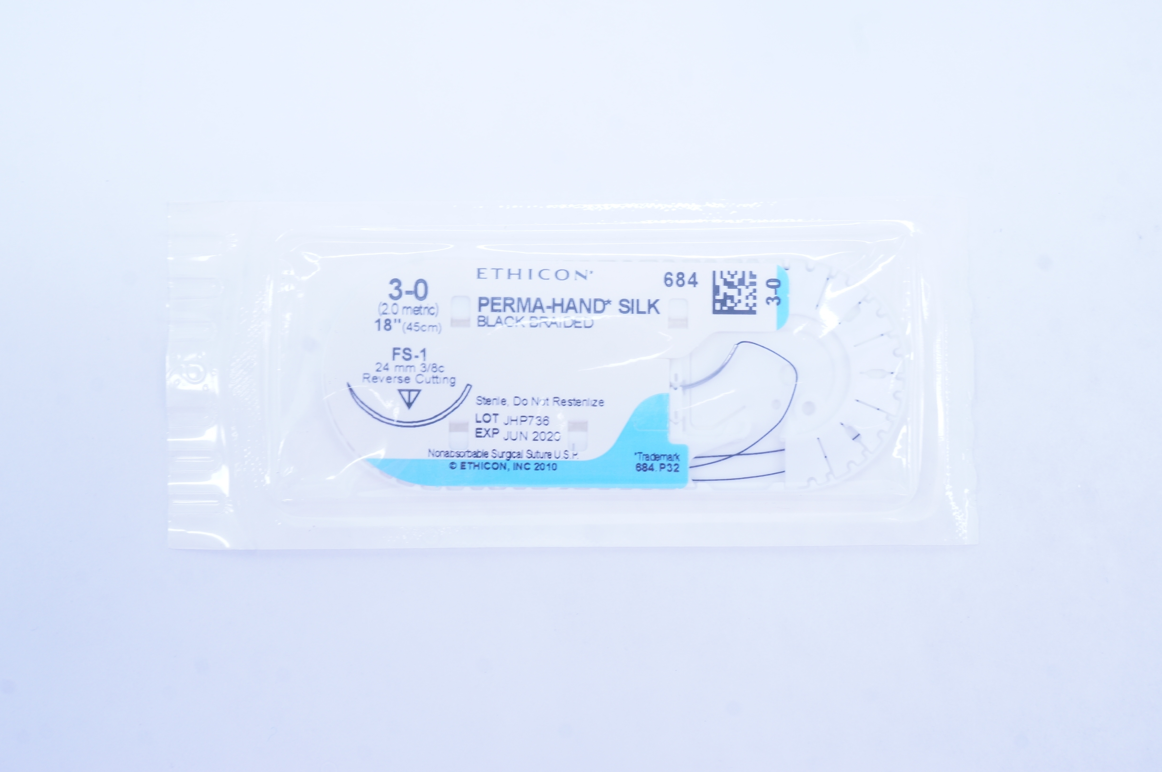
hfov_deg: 38.9
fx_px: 1644
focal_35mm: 51
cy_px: 386
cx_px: 581
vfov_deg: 26.4
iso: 400
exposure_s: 1/15
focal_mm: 34
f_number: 13
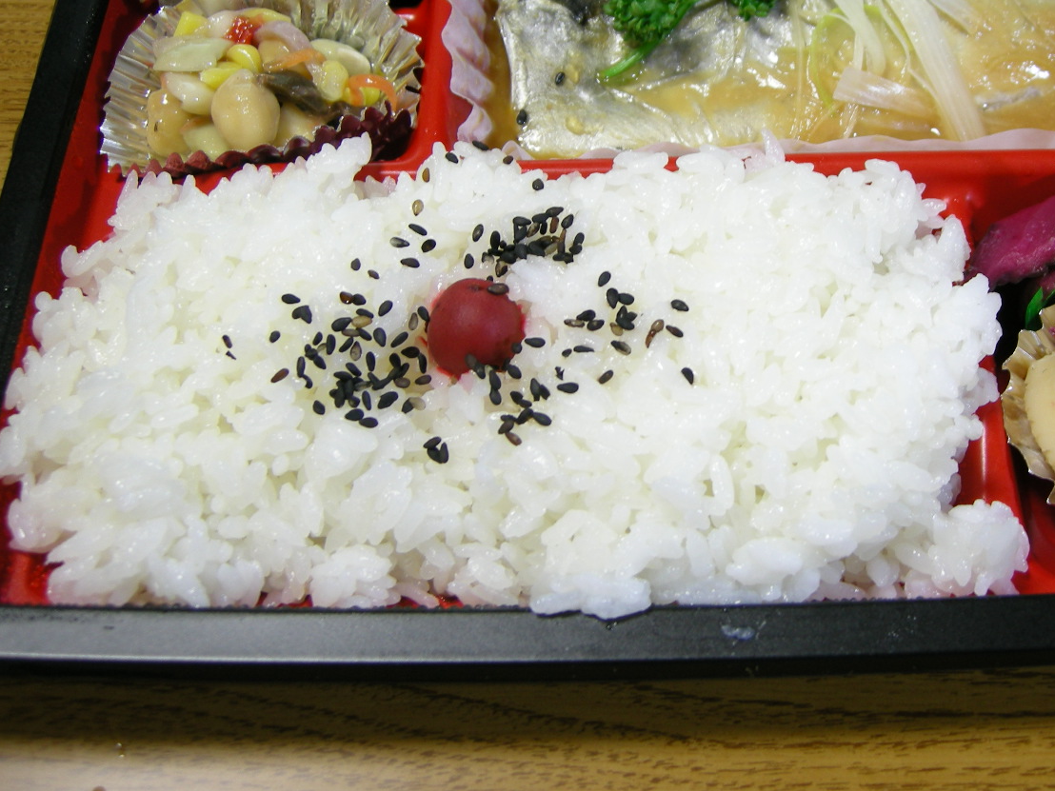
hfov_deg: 36.4
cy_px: 267
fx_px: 1585
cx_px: 716
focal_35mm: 52
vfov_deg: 27.9
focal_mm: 7.5
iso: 64
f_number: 2.7
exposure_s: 1/4
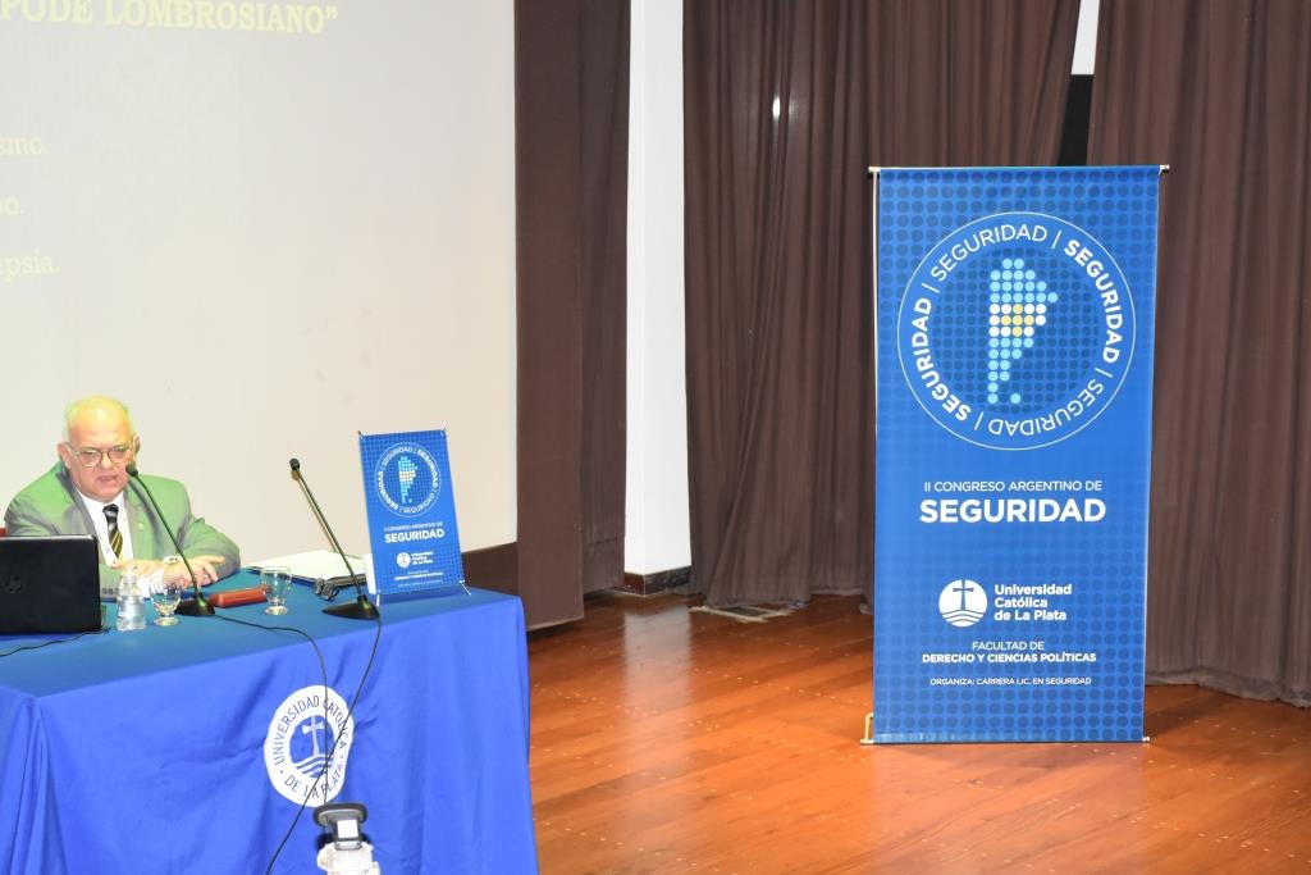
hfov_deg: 31.9
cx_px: 656
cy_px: 438
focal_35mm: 63
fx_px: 2294
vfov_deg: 21.6
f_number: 7.1
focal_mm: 42
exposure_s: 1/60
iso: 3200
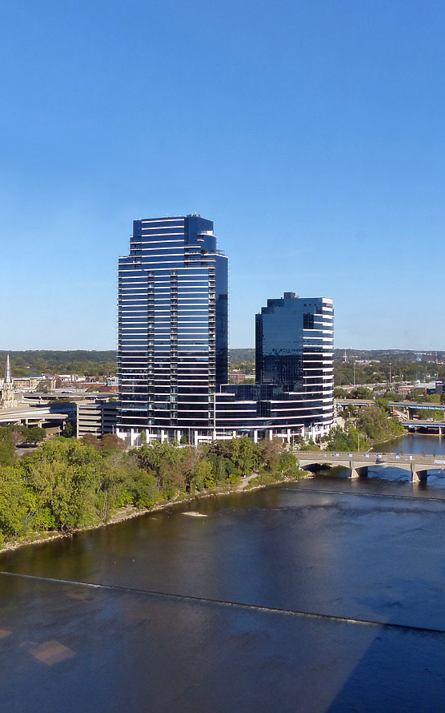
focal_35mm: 45
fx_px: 873
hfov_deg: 28.6
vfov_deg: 44.4
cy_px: 354
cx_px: 220
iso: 160
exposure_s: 1/160
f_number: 4
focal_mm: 7.6
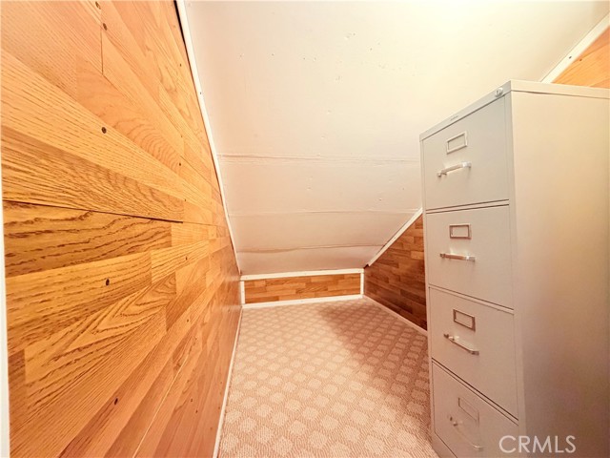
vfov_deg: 85.7
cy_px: 229
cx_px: 305
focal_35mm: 14
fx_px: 247
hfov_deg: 102.1
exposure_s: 1/60
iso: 800
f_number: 2.2
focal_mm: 2.22
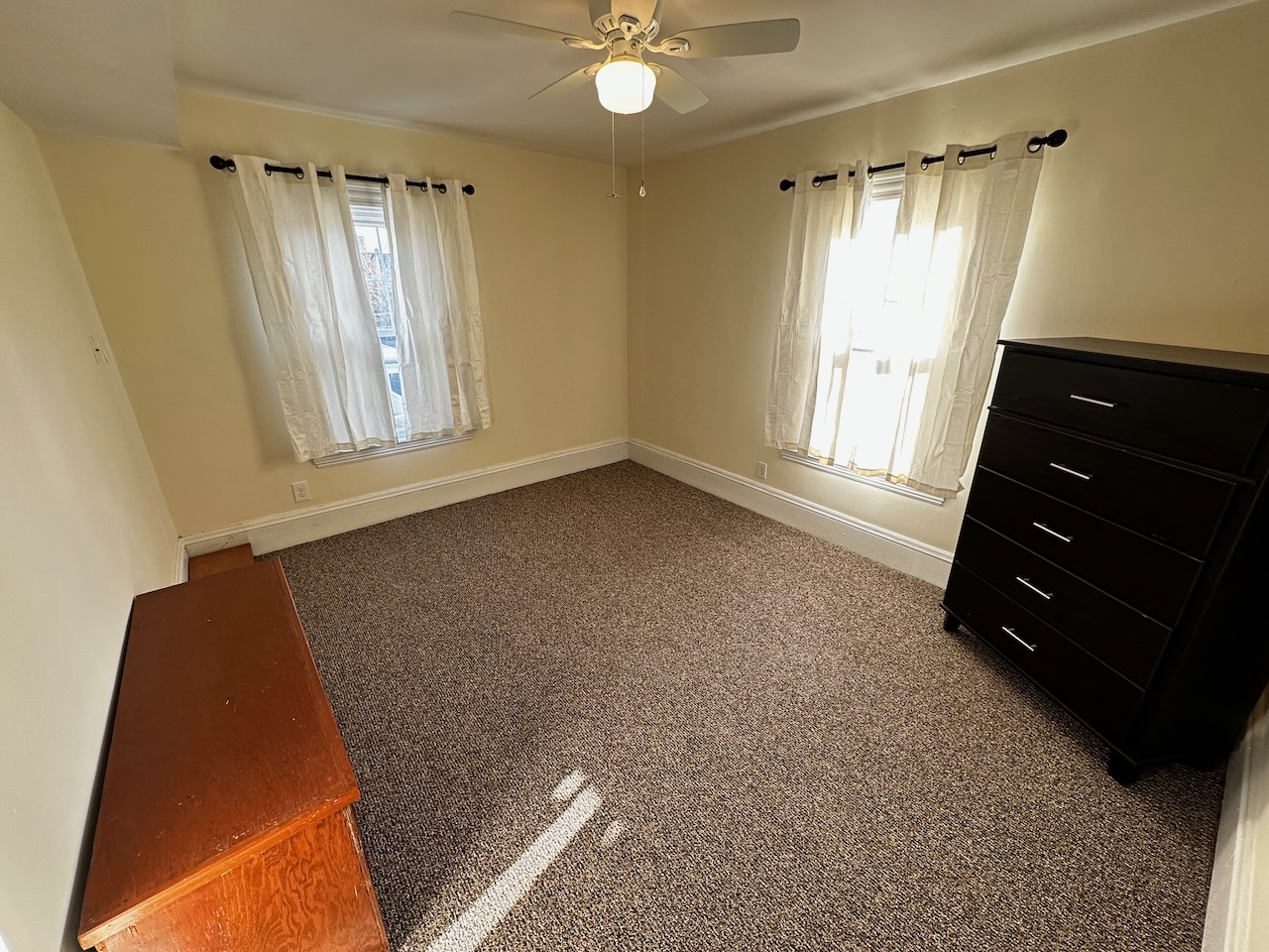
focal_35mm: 14
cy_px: 476
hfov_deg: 102.1
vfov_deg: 85.7
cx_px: 634
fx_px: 513
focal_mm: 2.22
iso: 100
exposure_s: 1/99
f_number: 2.2
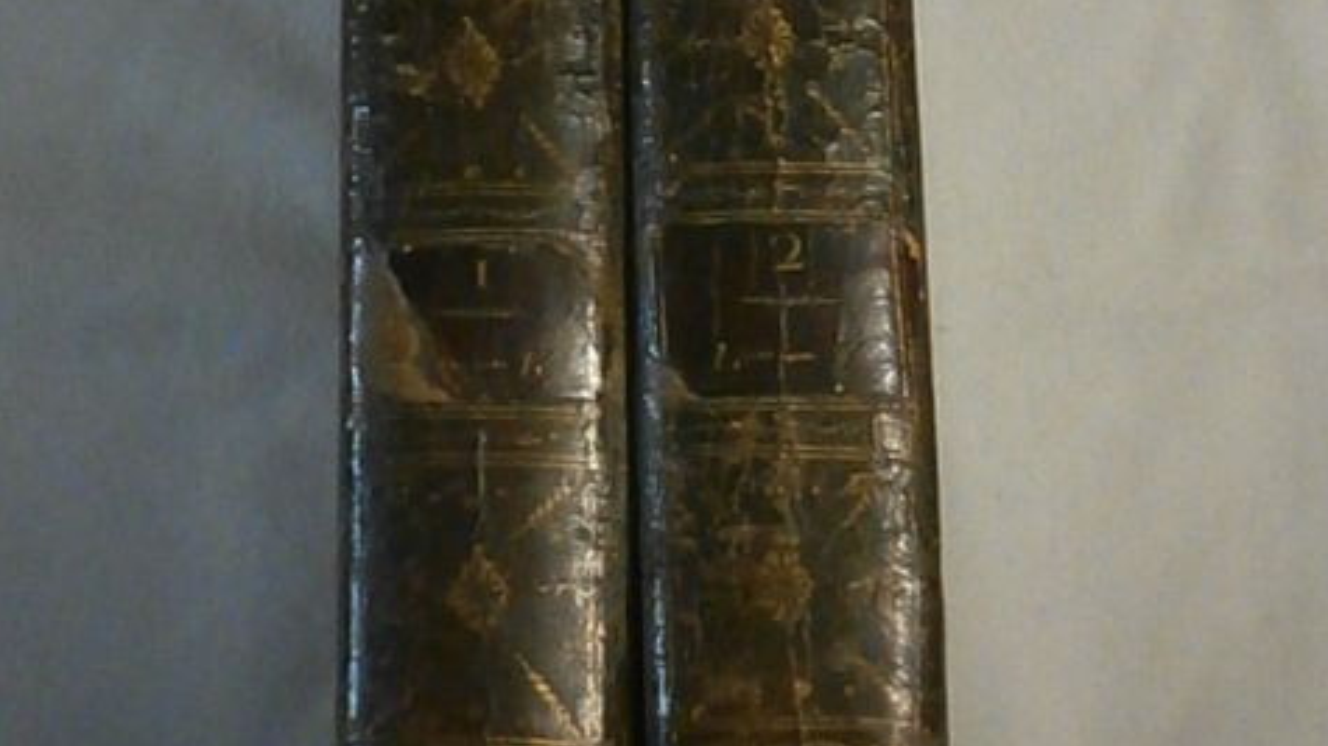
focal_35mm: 69
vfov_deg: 17.4
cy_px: 196
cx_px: 665
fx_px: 2429
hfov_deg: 30.6
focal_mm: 8.3
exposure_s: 1/30
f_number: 3.4
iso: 1250
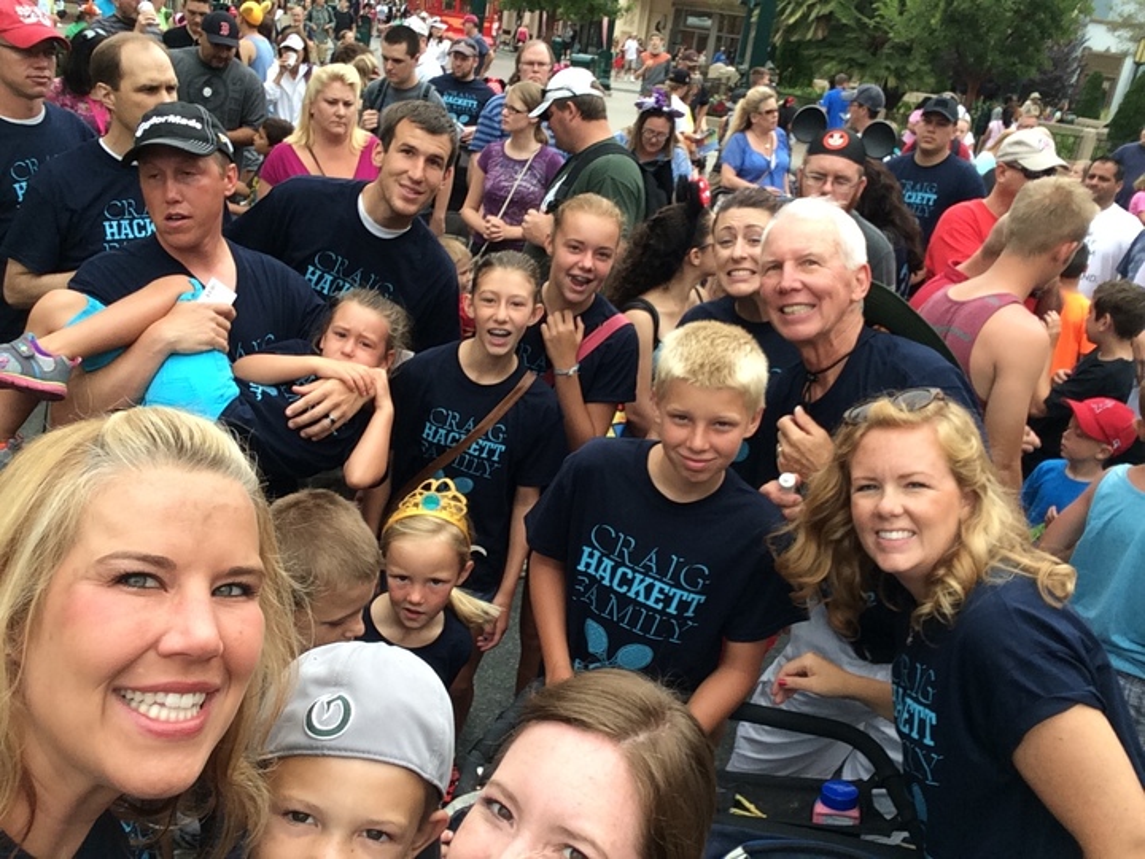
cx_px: 572
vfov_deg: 42.9
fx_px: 1092
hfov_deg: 55.4
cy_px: 430
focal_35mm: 33
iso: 50
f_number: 2.4
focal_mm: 2.15
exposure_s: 1/294
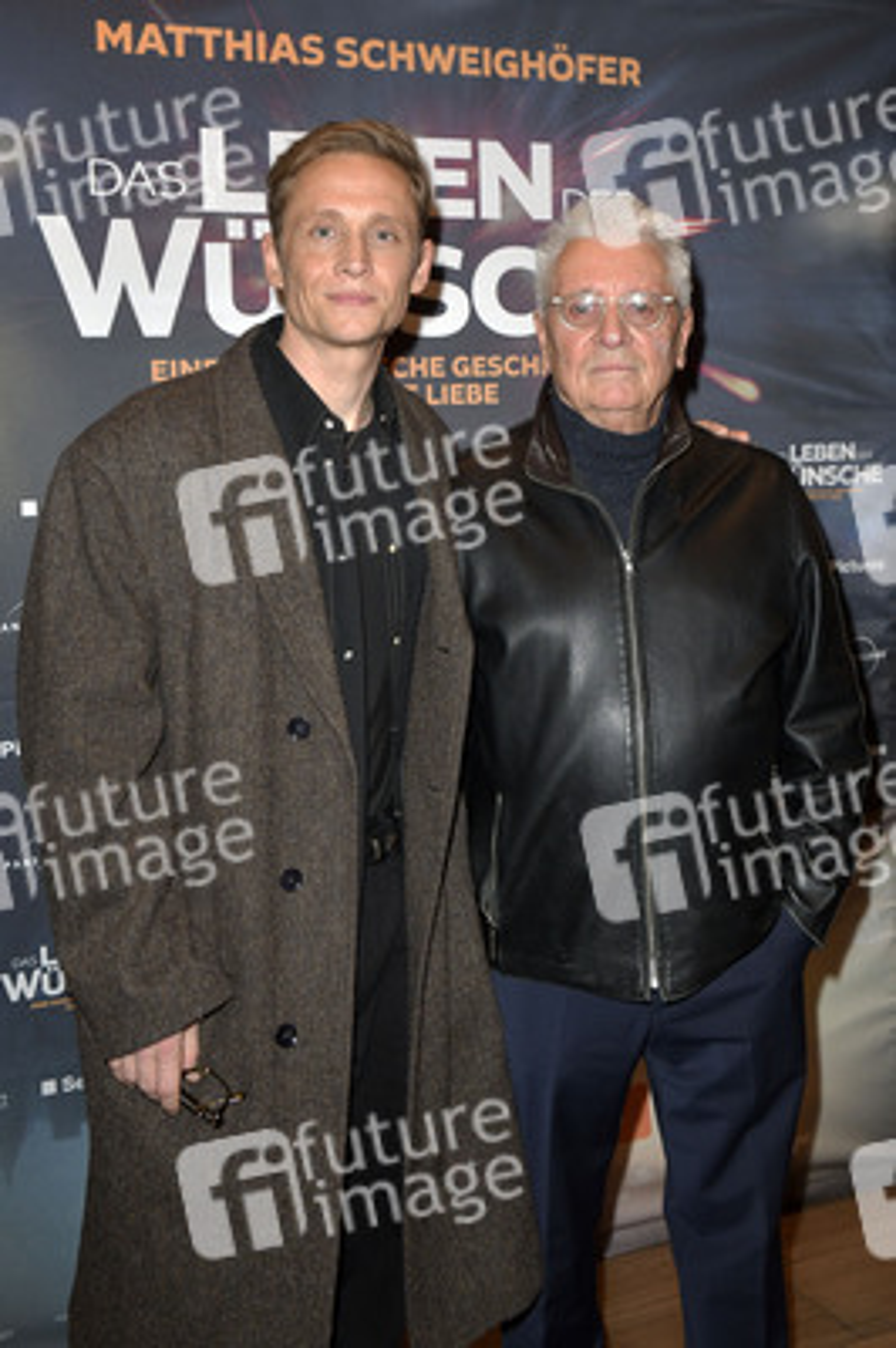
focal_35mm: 38
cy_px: 674
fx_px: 1421
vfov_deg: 50.7
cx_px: 448
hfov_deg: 35.0
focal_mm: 38
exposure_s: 1/250
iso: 1250
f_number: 5.6
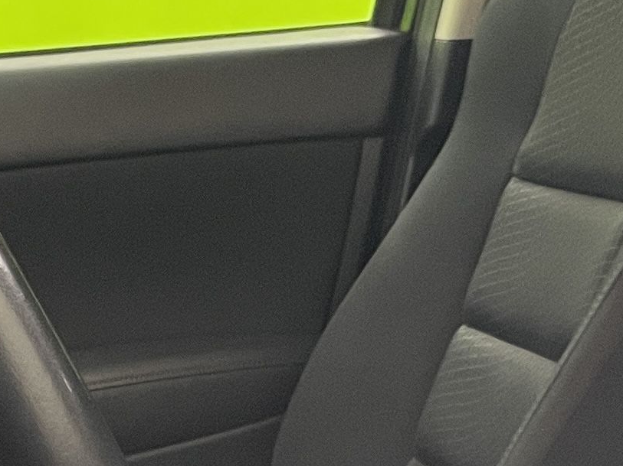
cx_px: 420
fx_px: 2321
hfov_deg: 15.3
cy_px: 660
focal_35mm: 129
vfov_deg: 11.1
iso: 160
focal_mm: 4.2
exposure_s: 1/50
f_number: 1.6
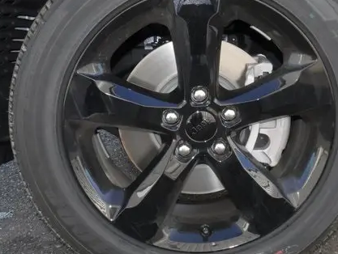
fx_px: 450
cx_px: 203
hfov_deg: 41.0
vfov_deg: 31.6
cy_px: 115
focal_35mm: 46
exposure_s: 1/60
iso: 1600
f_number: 22
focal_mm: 15
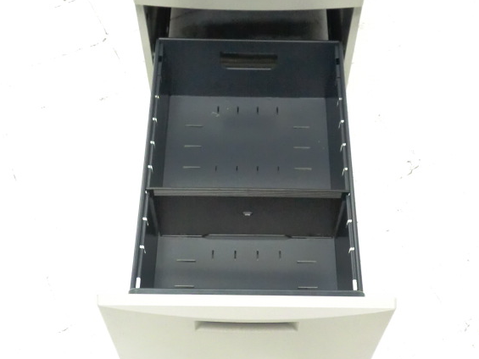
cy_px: 193
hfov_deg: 37.5
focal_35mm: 51
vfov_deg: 28.6
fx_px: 706
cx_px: 253
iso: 800
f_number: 4.3
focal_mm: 8.2
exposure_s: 1/15
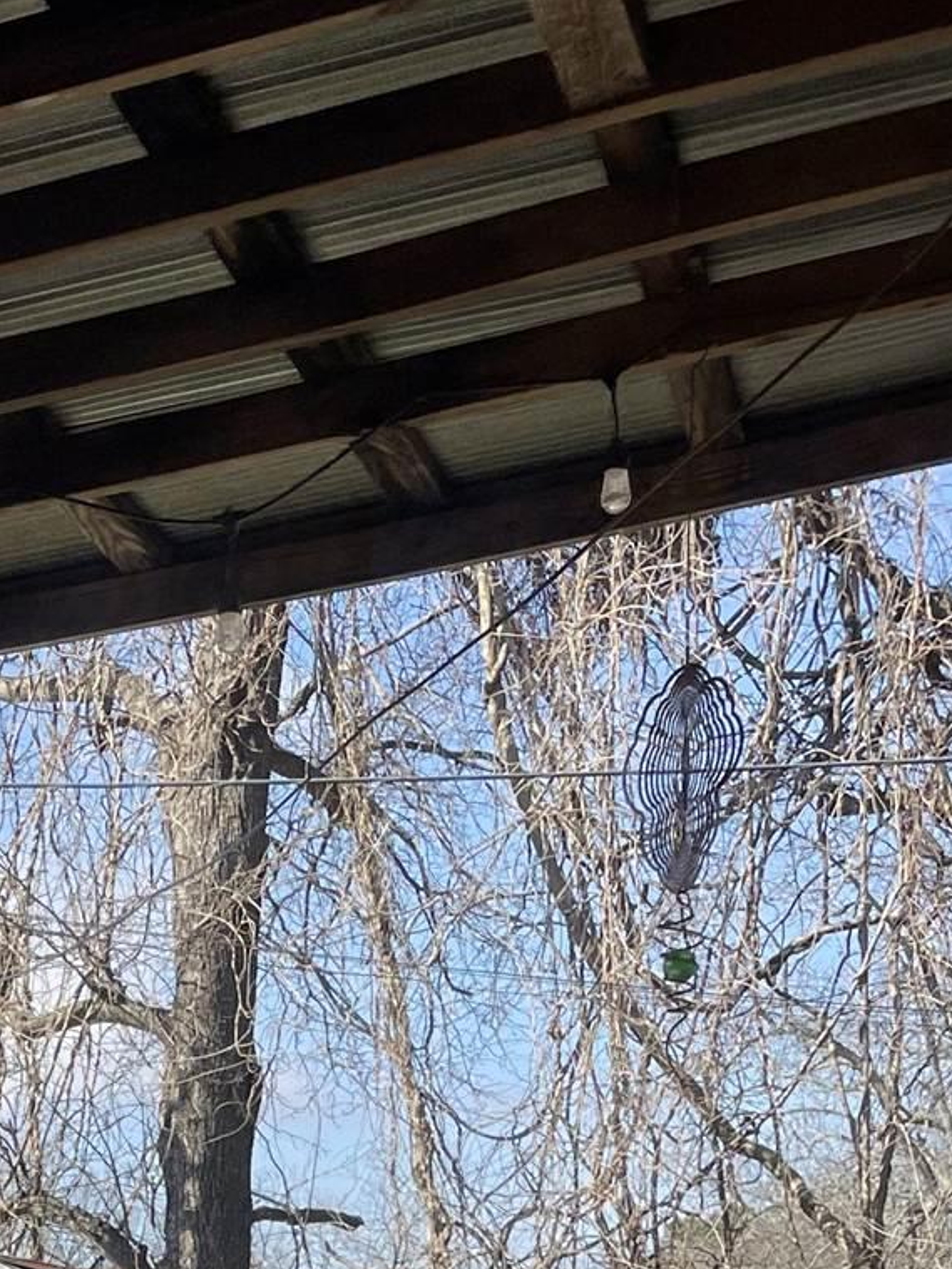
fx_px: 2895
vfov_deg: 21.0
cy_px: 1900
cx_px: 52
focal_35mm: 79
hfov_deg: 18.3
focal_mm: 4.2
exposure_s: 1/1642
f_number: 1.6
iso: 32
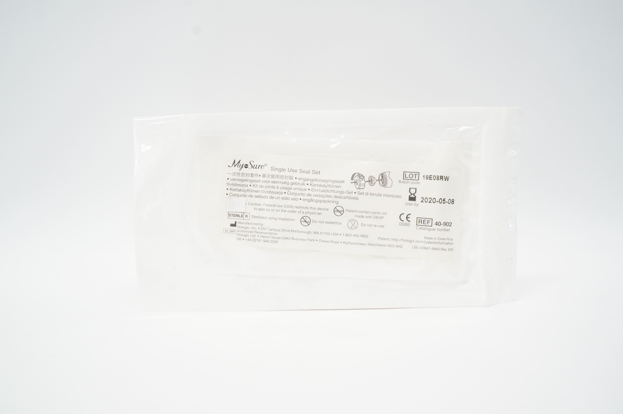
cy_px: 207
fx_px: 467
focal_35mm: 27
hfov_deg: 67.4
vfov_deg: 47.8
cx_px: 312
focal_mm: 18
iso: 800
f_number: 10
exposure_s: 1/25
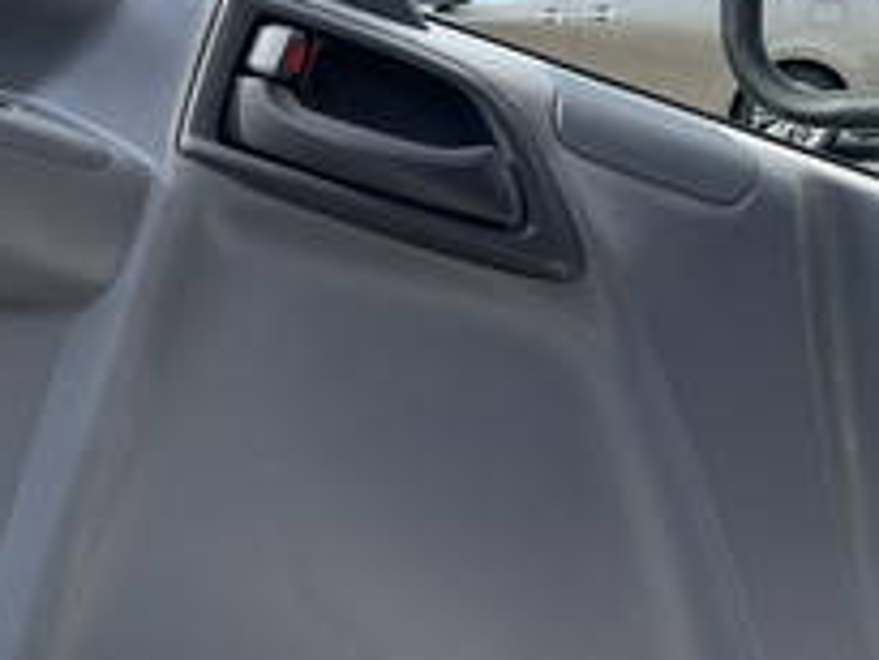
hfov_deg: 22.9
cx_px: -56
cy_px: 416
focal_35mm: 81
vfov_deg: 18.2
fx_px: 2058
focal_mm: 4.2
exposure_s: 1/1024
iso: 32
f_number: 1.6
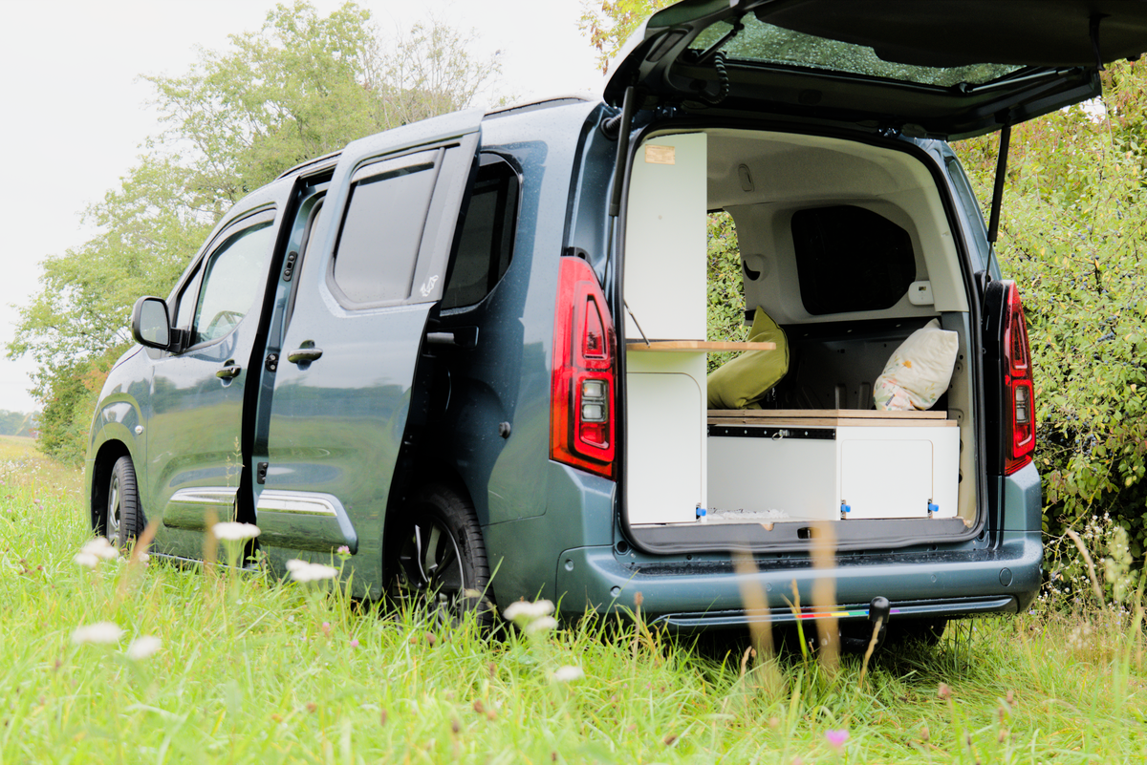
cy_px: 382
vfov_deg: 22.6
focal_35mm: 60
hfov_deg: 33.4
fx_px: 1912
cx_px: 574
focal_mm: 60
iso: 1250
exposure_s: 1/160
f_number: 5.6
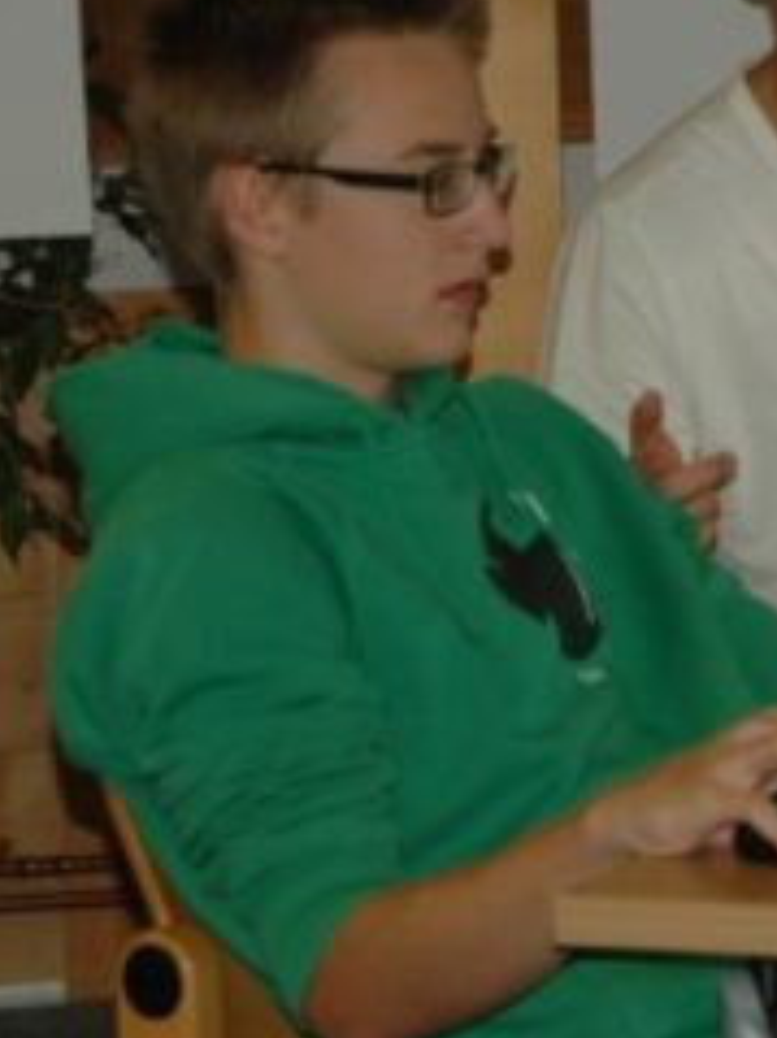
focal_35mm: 201
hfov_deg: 7.3
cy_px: 195
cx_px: 820
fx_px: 6021
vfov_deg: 9.8
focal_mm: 52
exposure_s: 1/60
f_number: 5
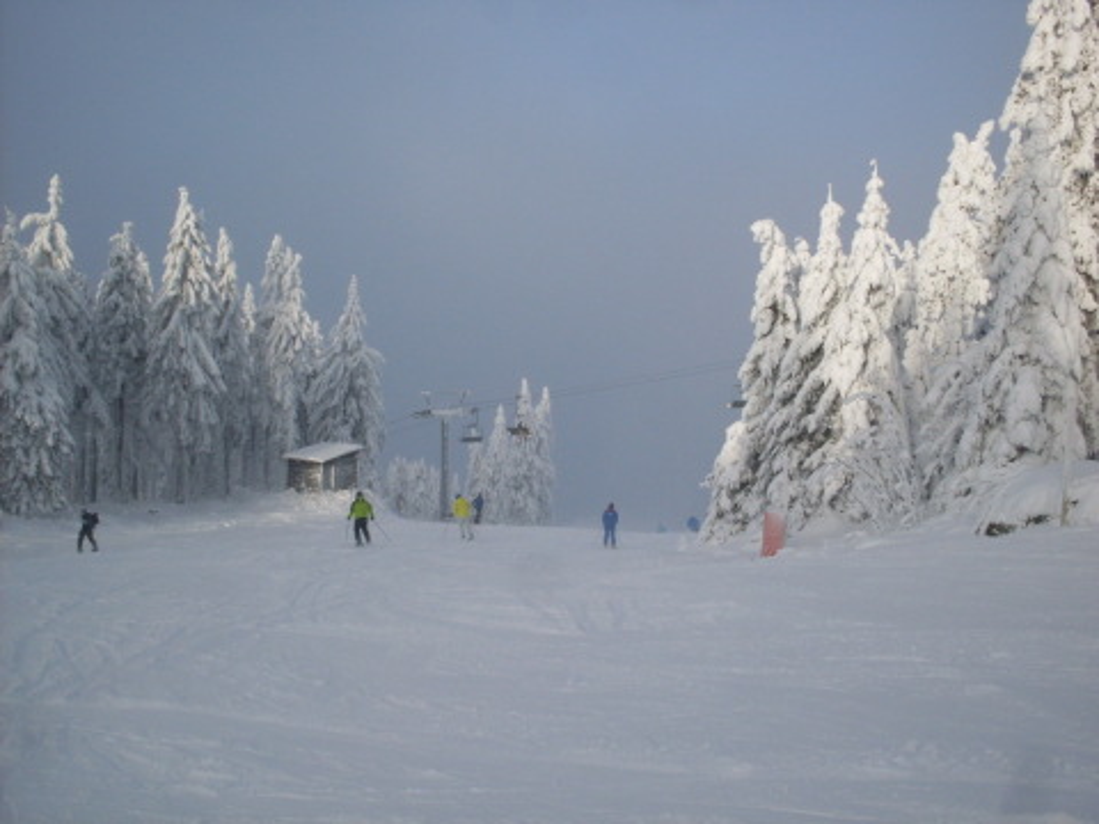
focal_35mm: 38
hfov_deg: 49.0
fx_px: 1206
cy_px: 412
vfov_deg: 37.7
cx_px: 550
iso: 80
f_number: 8.4
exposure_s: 1/350
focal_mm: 6.3
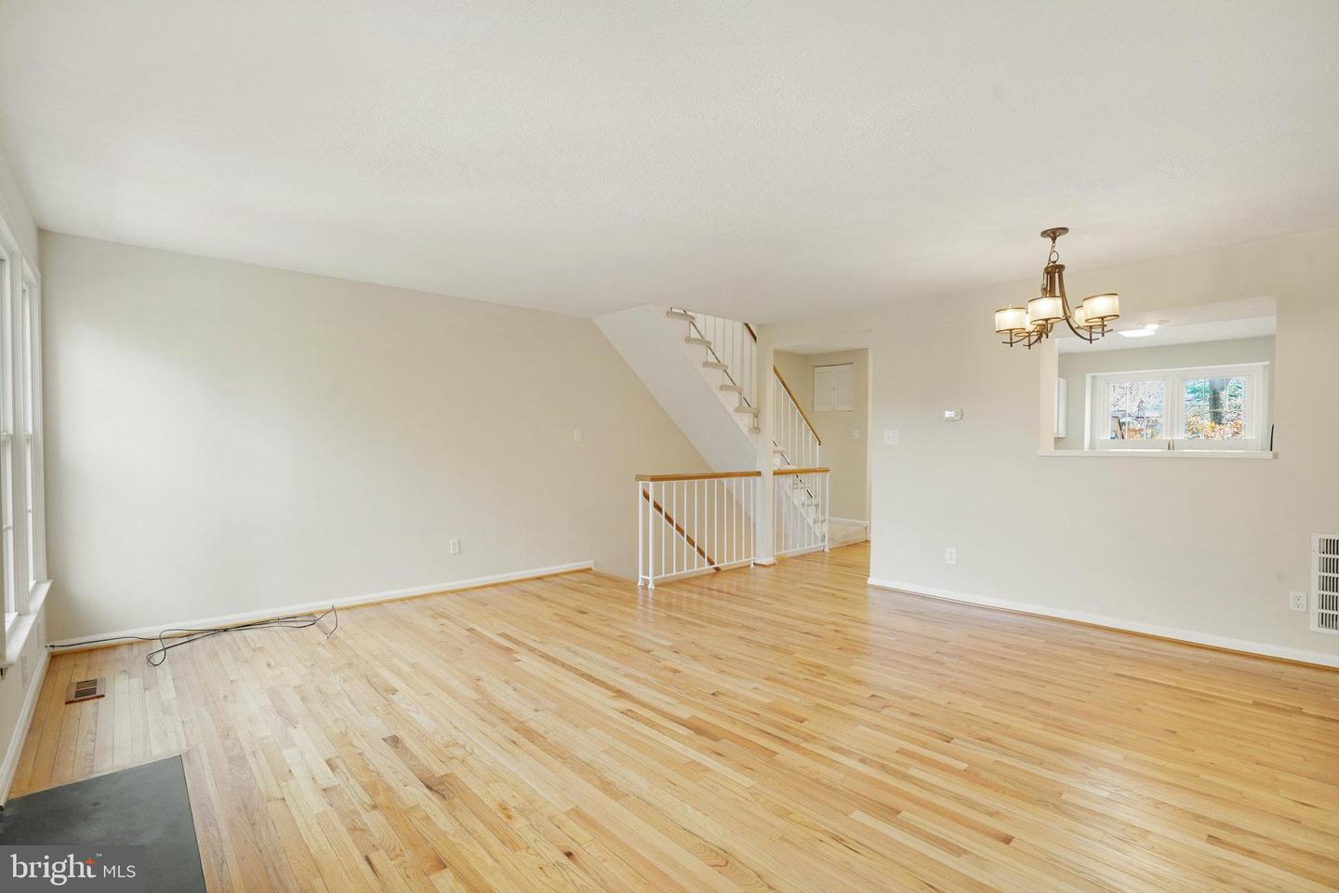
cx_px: 670
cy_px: 446
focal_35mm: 16
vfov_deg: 73.7
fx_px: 595
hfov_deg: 96.7
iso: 1250
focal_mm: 16
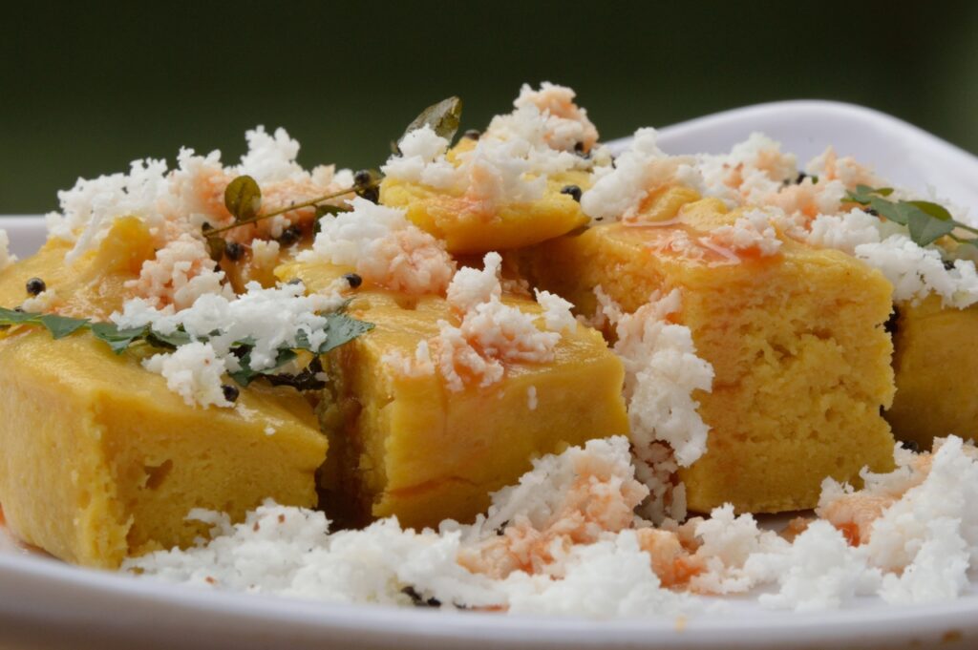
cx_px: 489
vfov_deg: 8.7
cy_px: 325
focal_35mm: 158
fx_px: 4275
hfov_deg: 13.1
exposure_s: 1/60
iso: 800
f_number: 22
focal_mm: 105
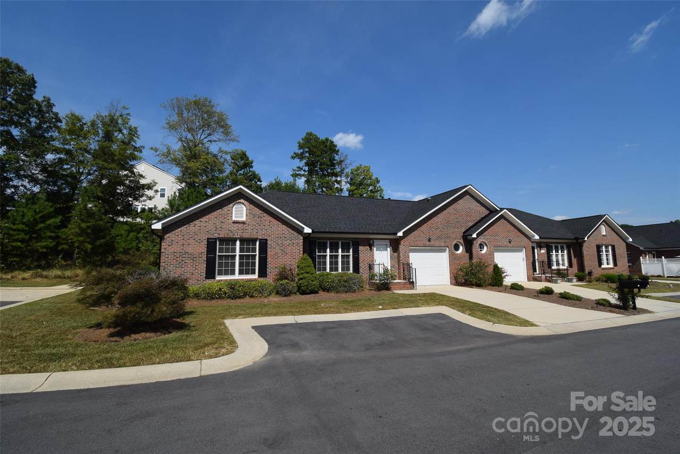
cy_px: 227
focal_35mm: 15
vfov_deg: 77.4
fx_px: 283
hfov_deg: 100.4
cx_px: 340
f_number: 10
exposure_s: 1/400
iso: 200
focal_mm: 10
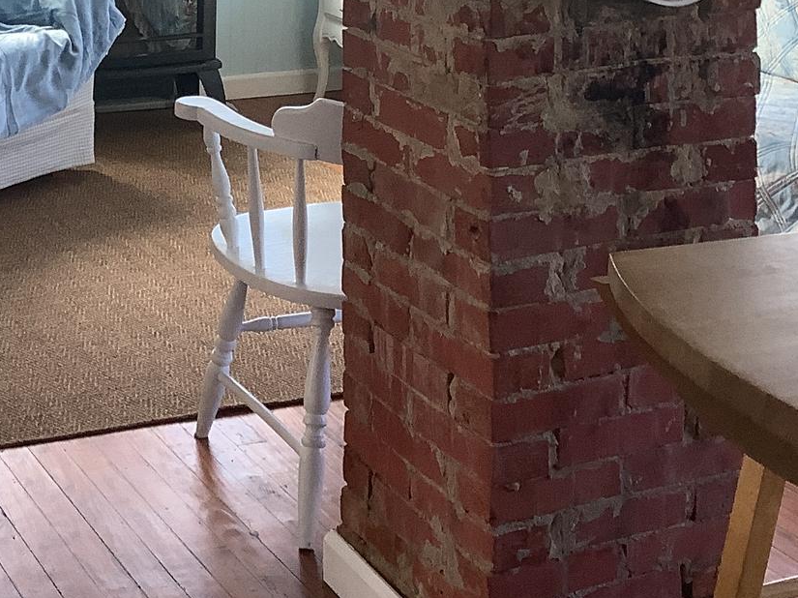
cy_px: -56
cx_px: 135
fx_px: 1774
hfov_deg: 24.8
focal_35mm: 77
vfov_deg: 18.4
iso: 64
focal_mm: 3.3
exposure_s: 1/60
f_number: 2.4
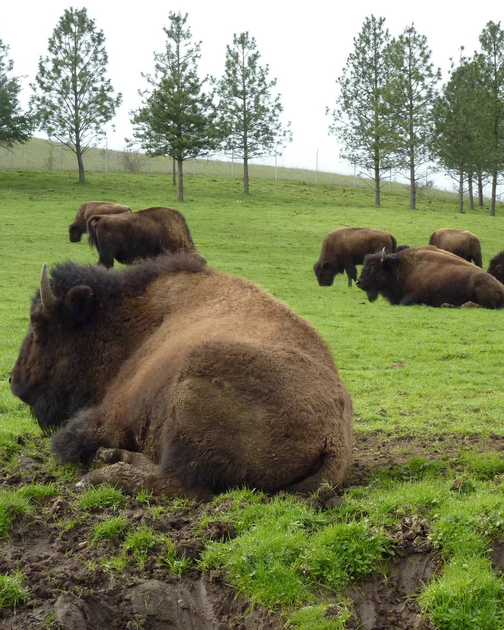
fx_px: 2033
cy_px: 315
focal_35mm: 109
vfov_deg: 17.6
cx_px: 310
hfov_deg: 14.1
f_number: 4.2
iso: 200
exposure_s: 1/500
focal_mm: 13.7
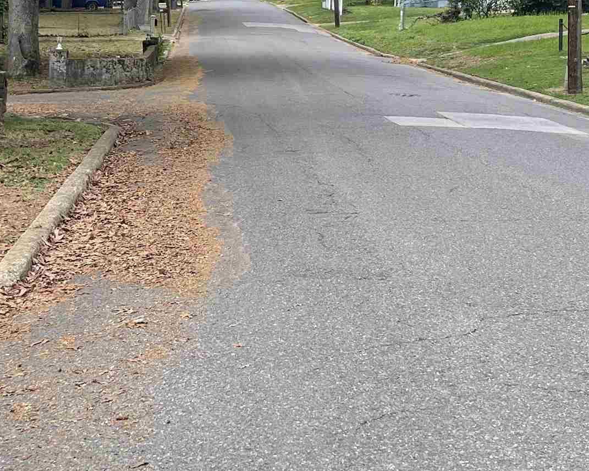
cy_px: 77
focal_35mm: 70
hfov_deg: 27.1
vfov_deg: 21.5
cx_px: 260
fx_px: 1220
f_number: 1.6
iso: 32
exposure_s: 1/796
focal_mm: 5.1
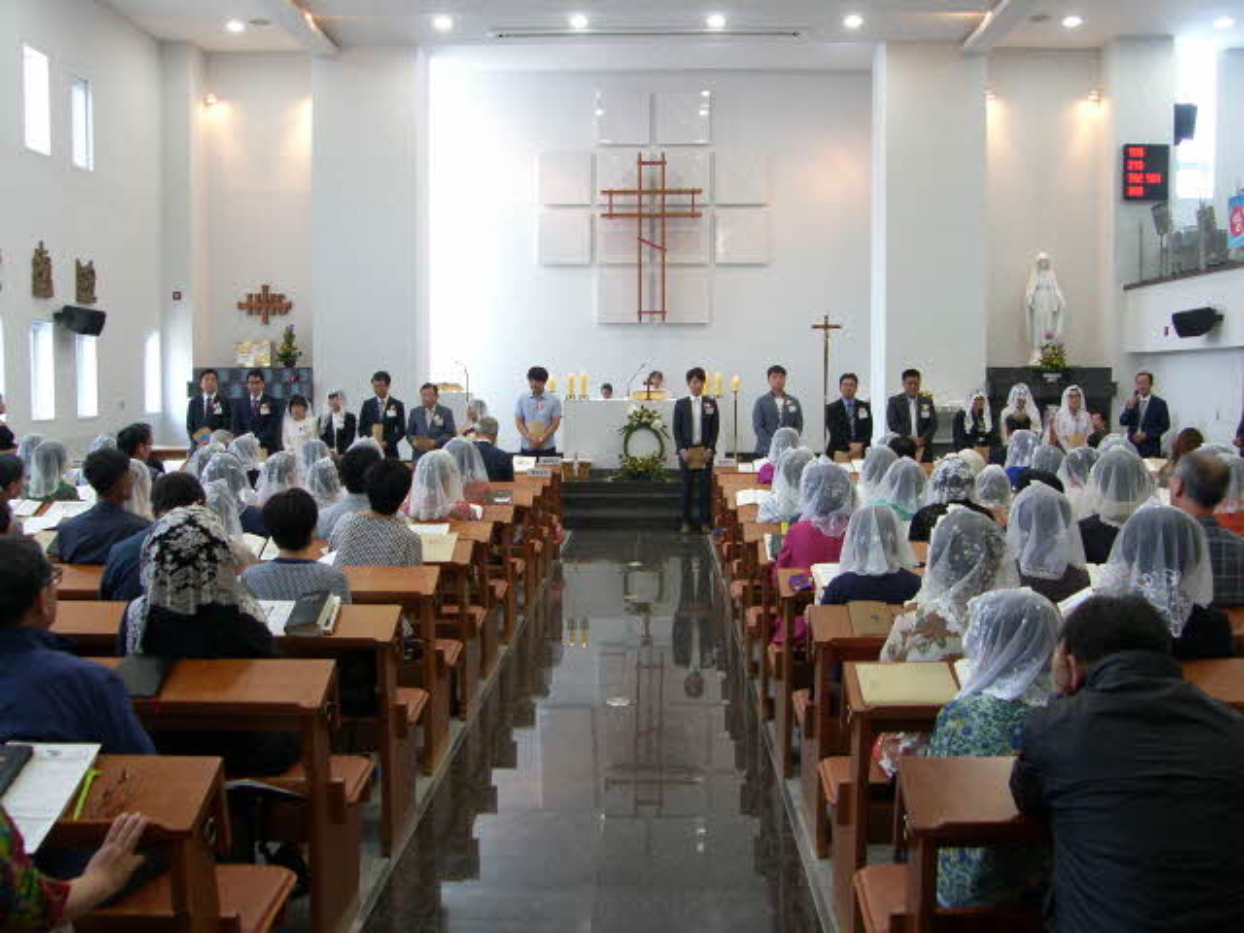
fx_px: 1258
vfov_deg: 40.7
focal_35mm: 35
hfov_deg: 52.6
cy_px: 466
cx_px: 622
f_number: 2.2
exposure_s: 1/30
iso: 64
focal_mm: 9
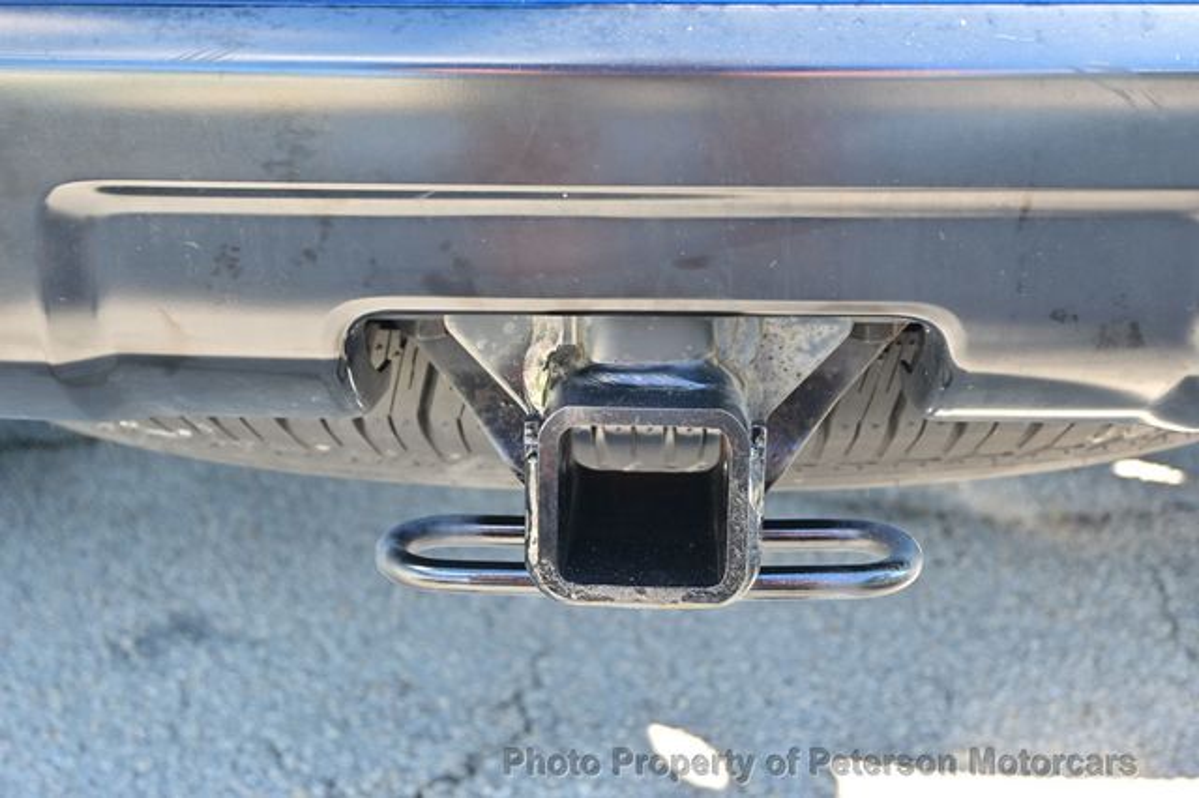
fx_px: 1797
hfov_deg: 36.9
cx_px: 600
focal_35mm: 54
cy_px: 399
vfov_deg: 25.0
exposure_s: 1/60
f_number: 5.3
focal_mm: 36
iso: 250
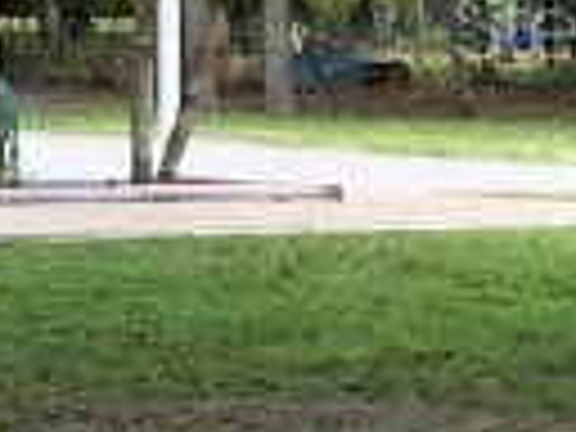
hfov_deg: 7.3
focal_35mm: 224
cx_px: -1426
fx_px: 3727
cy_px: 22
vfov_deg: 6.6
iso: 20
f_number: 1.8
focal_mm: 4
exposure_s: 1/381
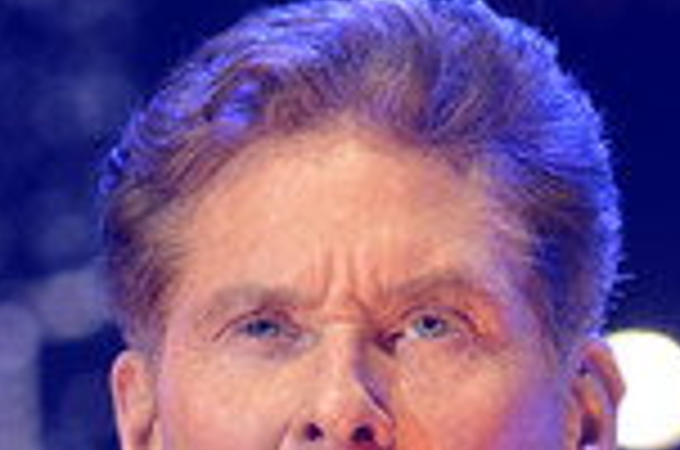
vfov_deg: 3.3
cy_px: 585
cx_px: 349
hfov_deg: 4.9
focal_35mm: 418
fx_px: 7879
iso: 2500
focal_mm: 140
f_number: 4.5
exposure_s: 1/320
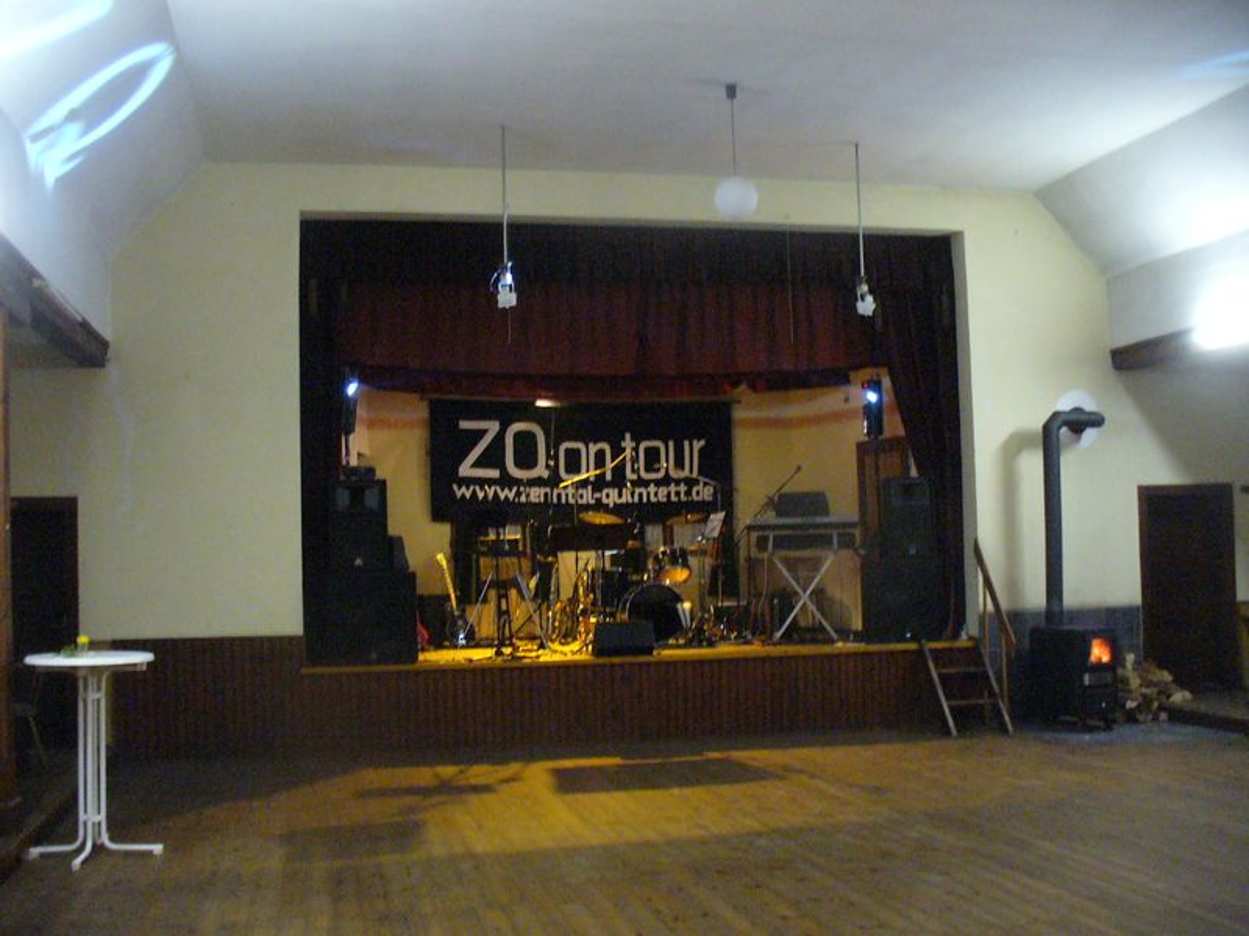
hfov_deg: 50.1
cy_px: 468
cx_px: 624
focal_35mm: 37
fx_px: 1335
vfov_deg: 38.7
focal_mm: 6.1
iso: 400
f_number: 2.8
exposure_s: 1/8
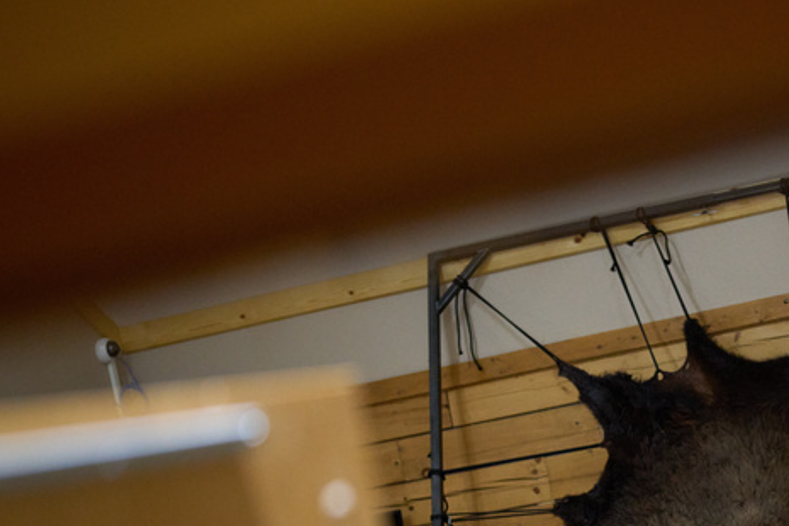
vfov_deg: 12.3
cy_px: 496
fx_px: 2411
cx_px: 657
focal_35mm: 110
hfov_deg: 18.4
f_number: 1.2
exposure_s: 1/500
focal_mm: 50
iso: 2500
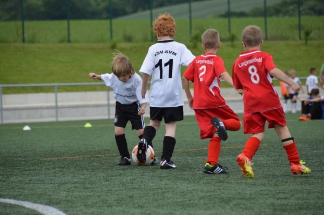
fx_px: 2698
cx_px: 162
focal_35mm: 300
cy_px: 108
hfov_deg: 6.9
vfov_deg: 4.6
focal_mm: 200
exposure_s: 1/1600
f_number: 5.6
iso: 400
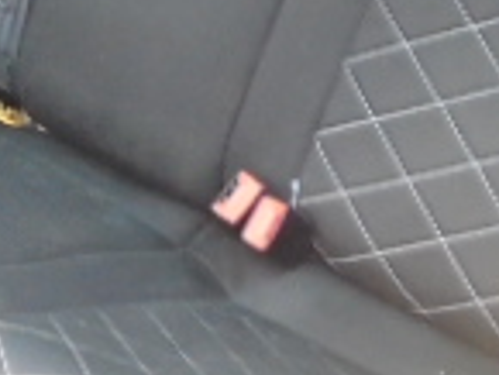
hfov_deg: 16.5
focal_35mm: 115
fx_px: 1659
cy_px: 110
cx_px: -83
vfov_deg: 12.9
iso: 400
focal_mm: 4.6
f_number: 3.2
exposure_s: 1/30
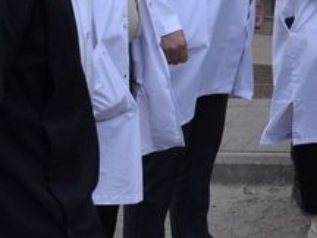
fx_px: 1007
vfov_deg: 12.9
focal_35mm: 110
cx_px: 484
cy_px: -98
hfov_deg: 16.2
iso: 320
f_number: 8
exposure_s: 1/250
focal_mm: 22
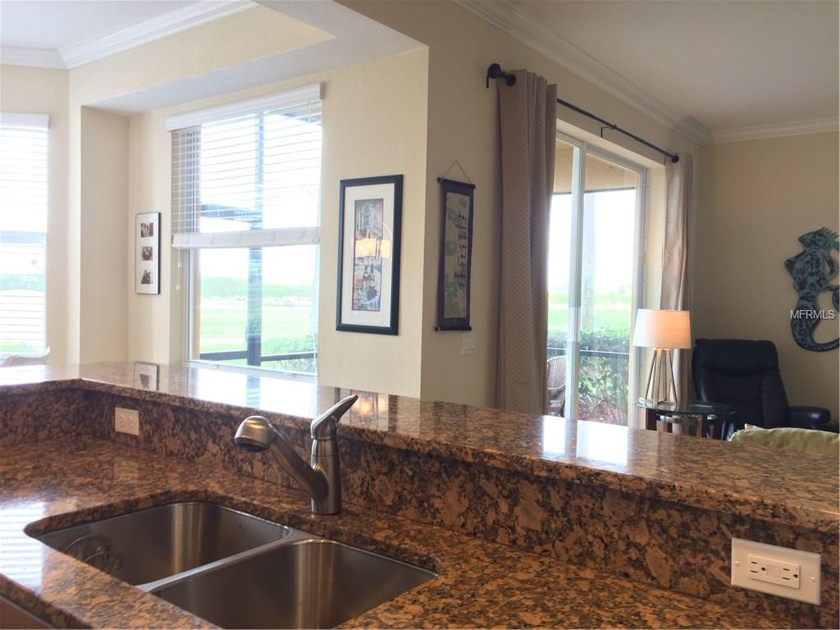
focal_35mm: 29
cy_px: 315
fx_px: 704
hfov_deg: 61.7
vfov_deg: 48.2
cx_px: 420
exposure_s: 1/30
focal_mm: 4.15
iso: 50
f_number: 2.2
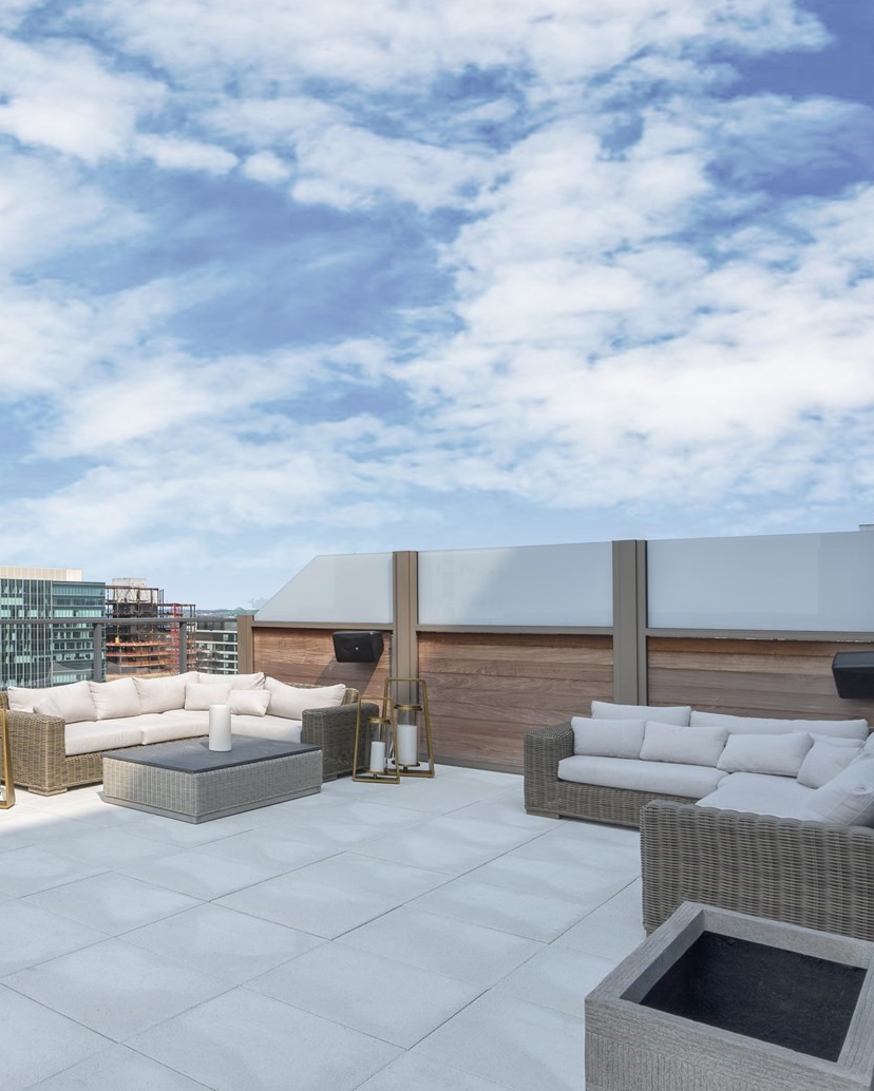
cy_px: 623
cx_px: 65
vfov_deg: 65.7
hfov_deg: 48.4
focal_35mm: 26
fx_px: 840
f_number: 9
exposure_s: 1/160
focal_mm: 14
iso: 100
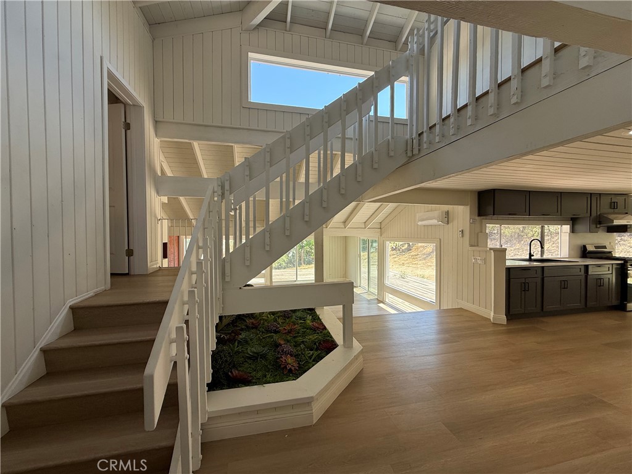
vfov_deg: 85.7
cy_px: 237
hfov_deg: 102.1
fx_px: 256
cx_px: 316
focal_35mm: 14
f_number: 2.2
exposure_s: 1/210
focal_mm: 2.22
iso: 64
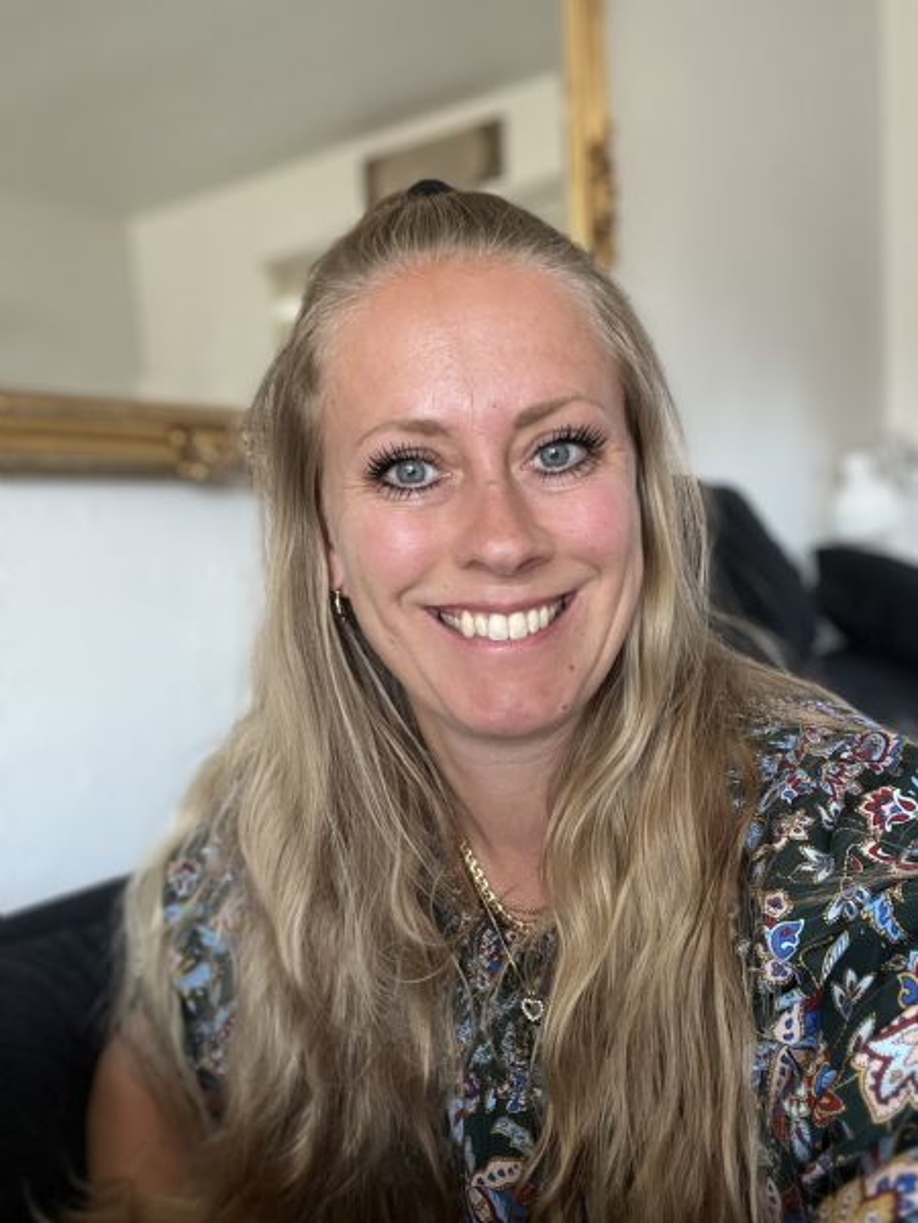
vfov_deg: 60.0
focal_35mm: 30
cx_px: 459
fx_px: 1061
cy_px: 612
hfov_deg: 46.8
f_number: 2.2
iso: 100
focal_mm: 2.71
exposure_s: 1/61
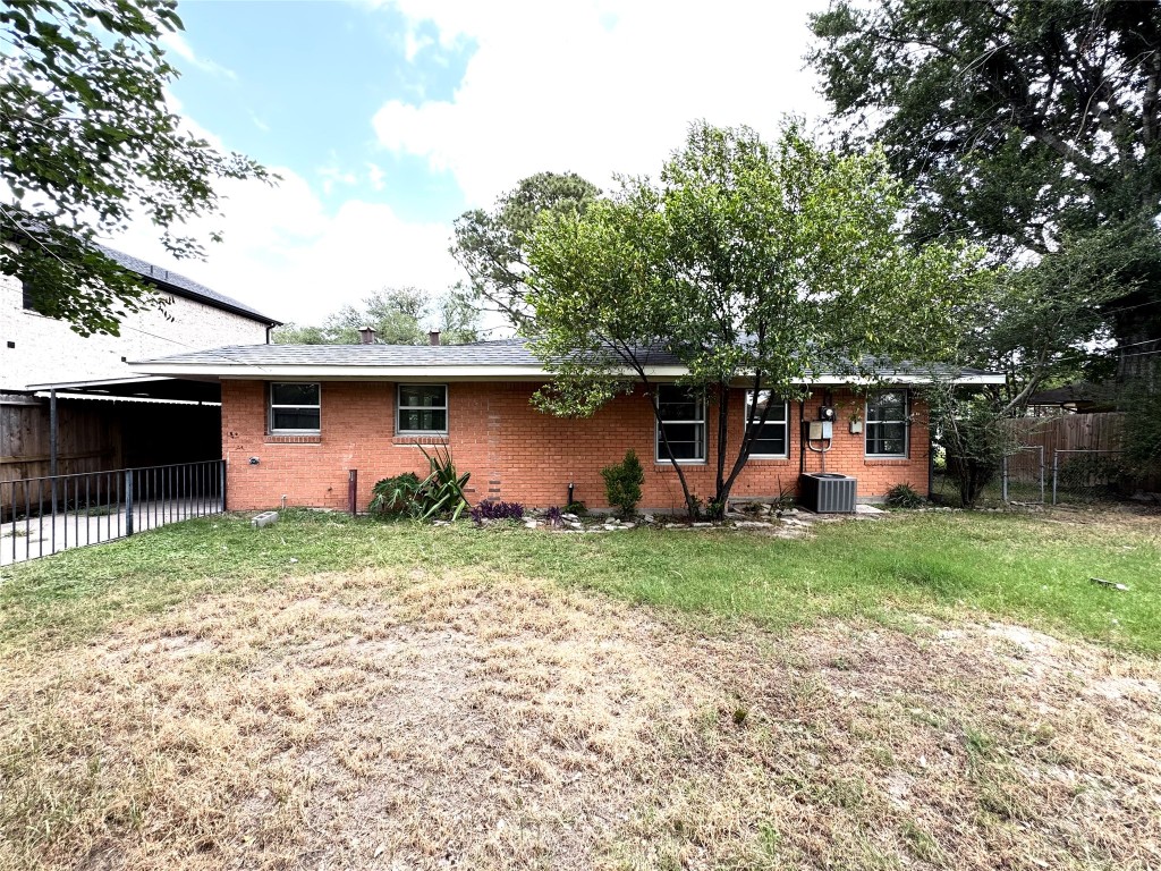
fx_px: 470
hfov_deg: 102.1
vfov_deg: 85.7
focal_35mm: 14
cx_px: 580
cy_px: 436
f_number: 2.2
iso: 40
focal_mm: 2.22
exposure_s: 1/260
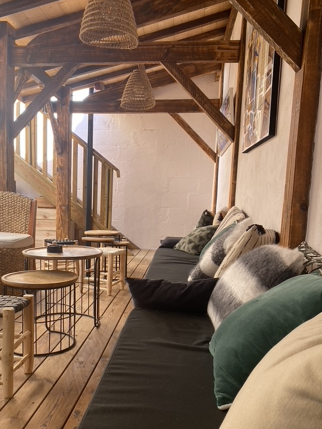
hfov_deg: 42.8
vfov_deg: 55.1
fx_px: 409
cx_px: 132
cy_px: 246
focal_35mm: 33
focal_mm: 4.25
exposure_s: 1/121
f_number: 1.8
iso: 64
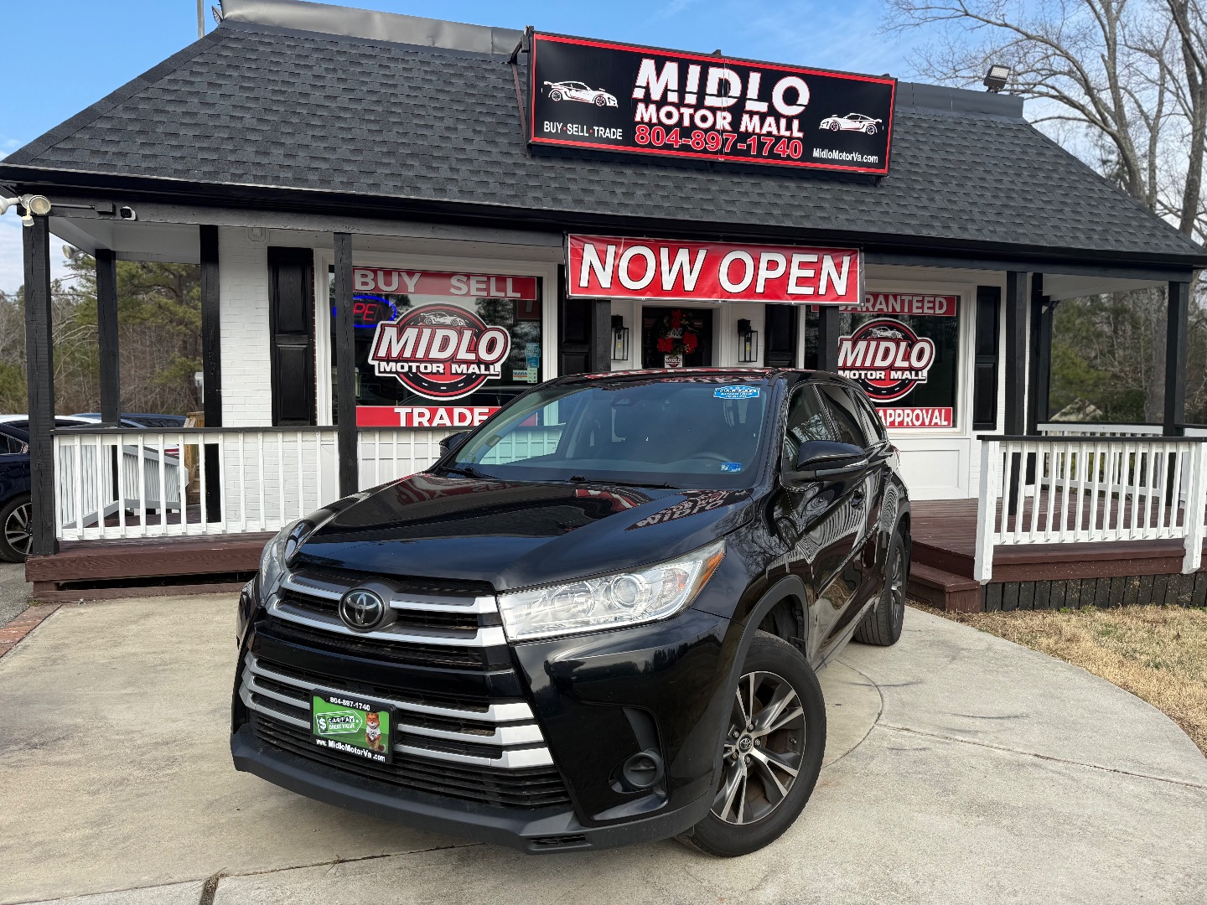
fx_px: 837
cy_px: 452
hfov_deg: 71.6
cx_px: 604
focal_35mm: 24
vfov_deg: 56.8
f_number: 1.78
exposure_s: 1/2370
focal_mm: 6.76
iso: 80
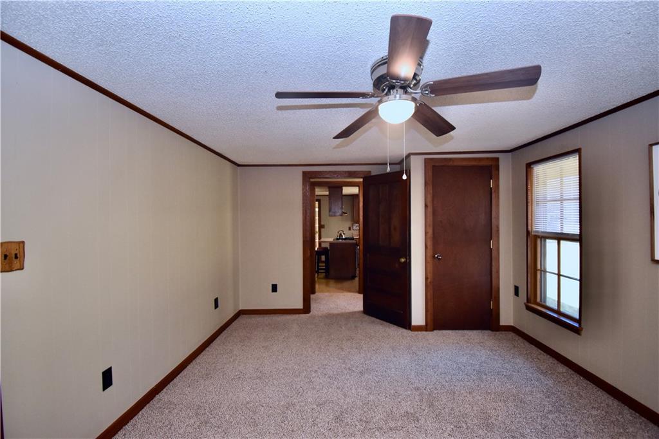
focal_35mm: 15
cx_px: 330
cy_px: 220
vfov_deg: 77.3
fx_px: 274
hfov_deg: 100.4
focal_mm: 10
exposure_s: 1/100
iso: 800
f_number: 5
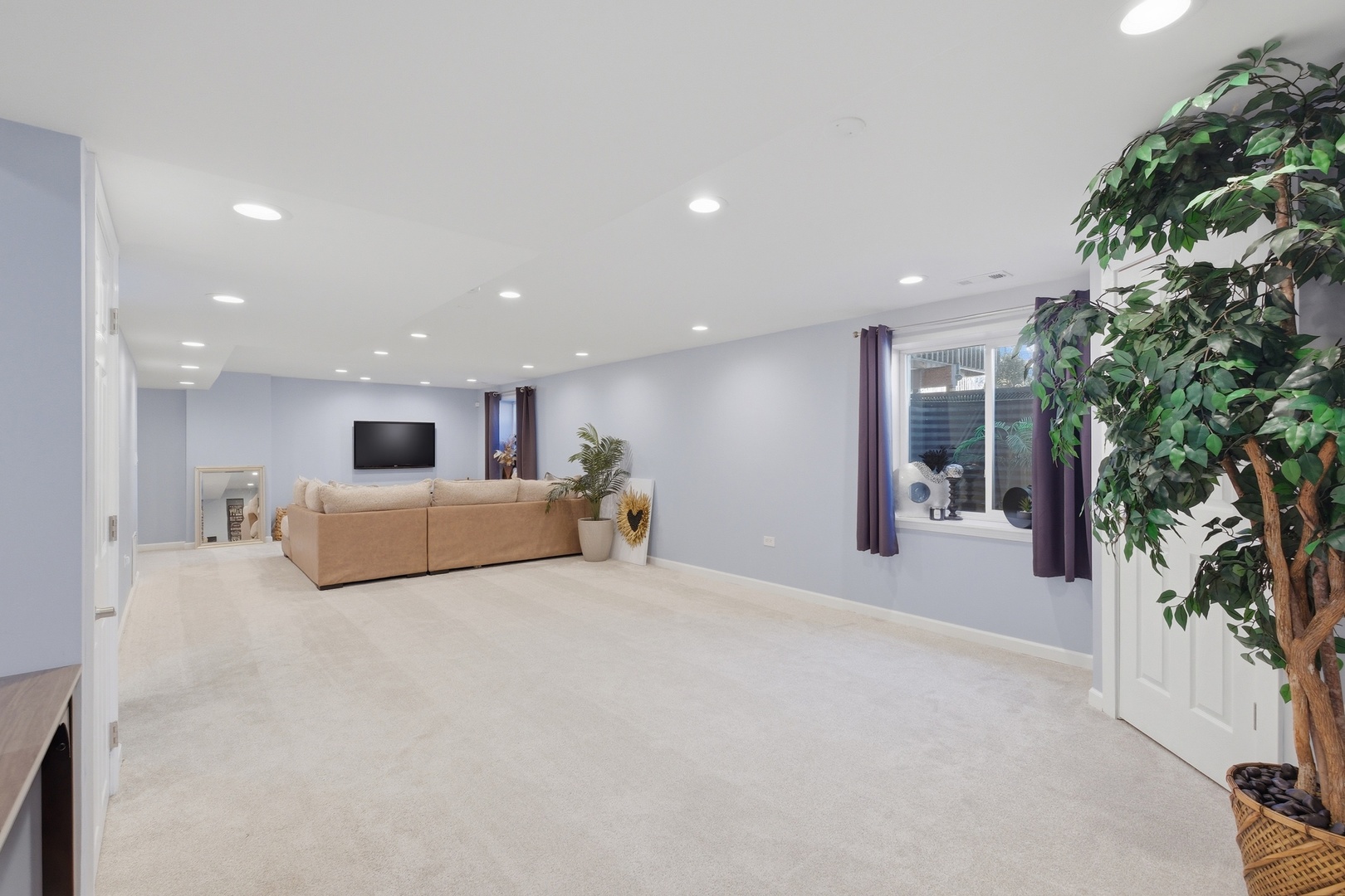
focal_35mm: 15
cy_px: 448
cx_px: 672
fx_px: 560
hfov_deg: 100.4
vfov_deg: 77.3
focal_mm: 10
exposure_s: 1/300
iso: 640
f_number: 7.1
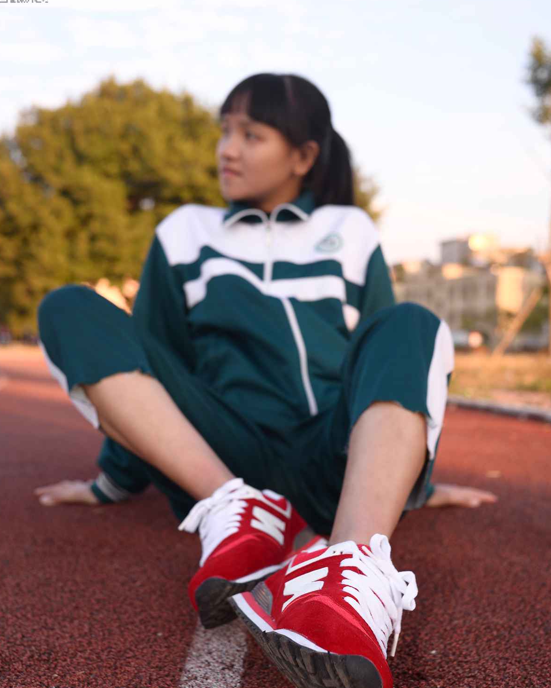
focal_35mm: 40
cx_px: 274
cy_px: 368
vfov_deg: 45.8
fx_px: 815
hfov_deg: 37.3
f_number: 5.6
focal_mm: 35
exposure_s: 1/100
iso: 100
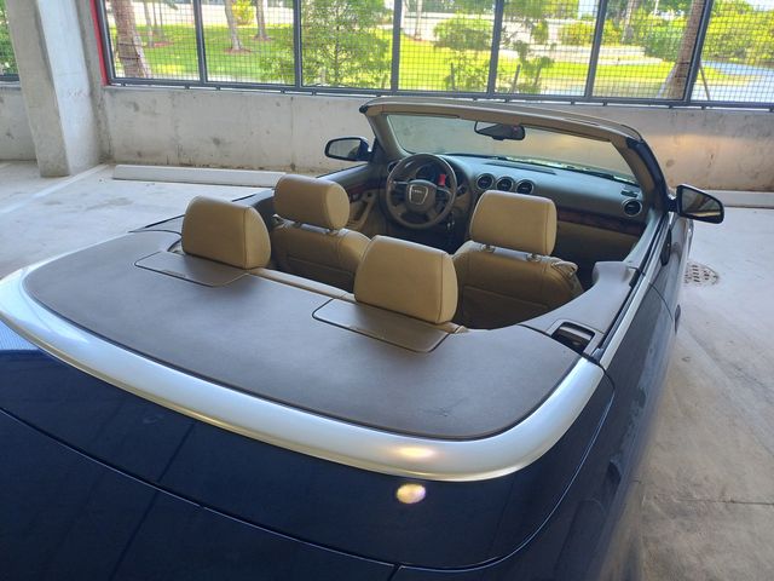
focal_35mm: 25
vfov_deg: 54.9
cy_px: 290
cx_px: 387
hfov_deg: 69.4
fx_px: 559
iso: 100
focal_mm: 4.71
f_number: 1.7
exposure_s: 1/120
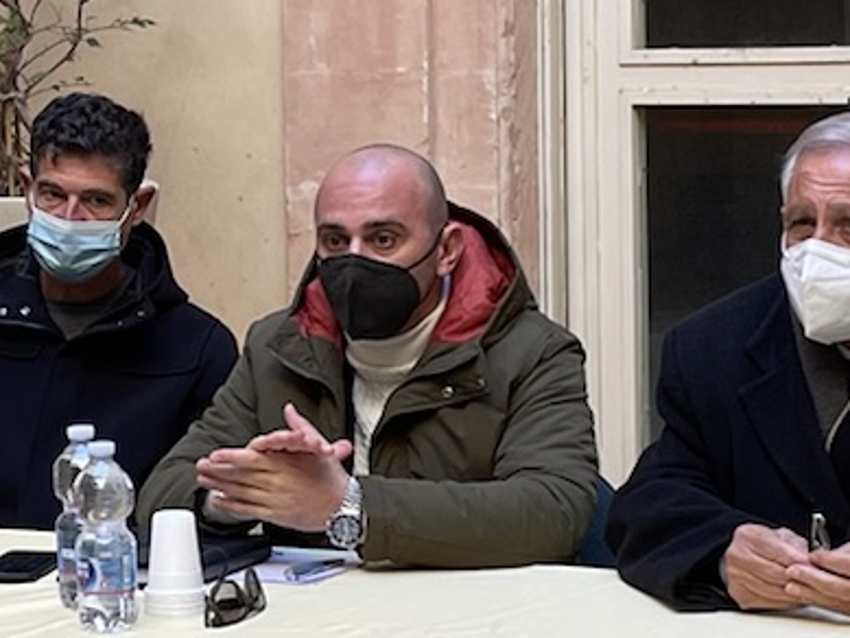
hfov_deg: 14.3
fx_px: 3365
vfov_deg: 10.8
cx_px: 208
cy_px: 343
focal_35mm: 137
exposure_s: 1/121
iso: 40
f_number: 1.6
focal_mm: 4.2
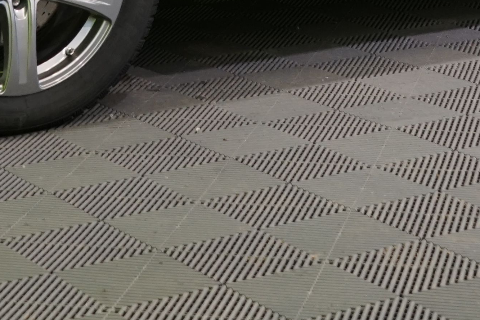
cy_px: -281
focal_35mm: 135
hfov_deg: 15.2
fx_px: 1800
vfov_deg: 9.6
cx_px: 220
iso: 640
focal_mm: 30
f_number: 5.6
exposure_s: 1/25
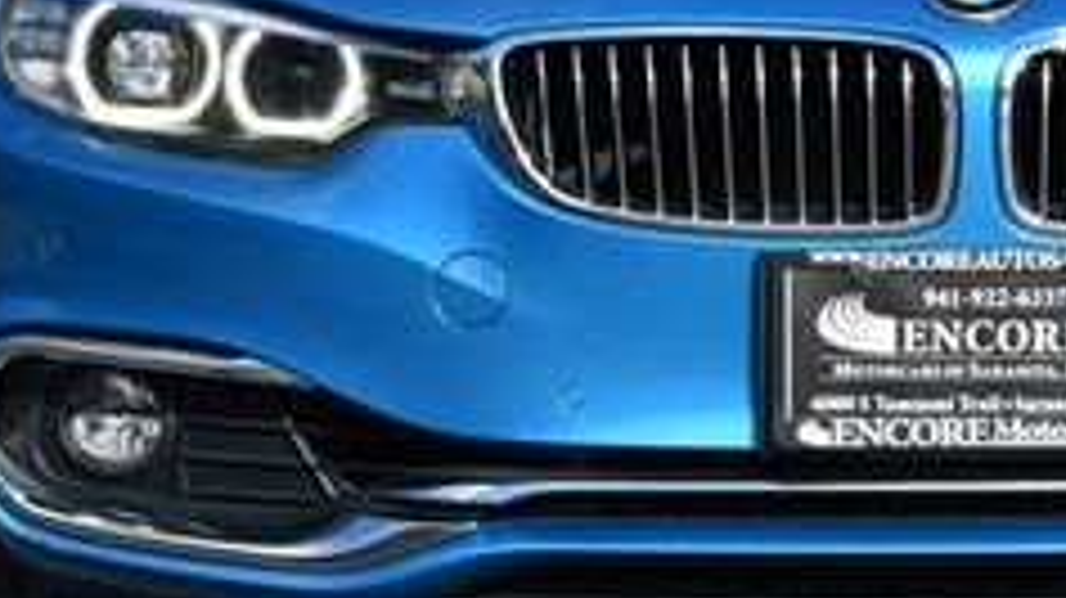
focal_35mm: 198
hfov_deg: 10.8
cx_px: 981
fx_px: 5594
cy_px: -36
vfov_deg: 6.1
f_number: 8
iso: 100
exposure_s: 1/250
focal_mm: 35
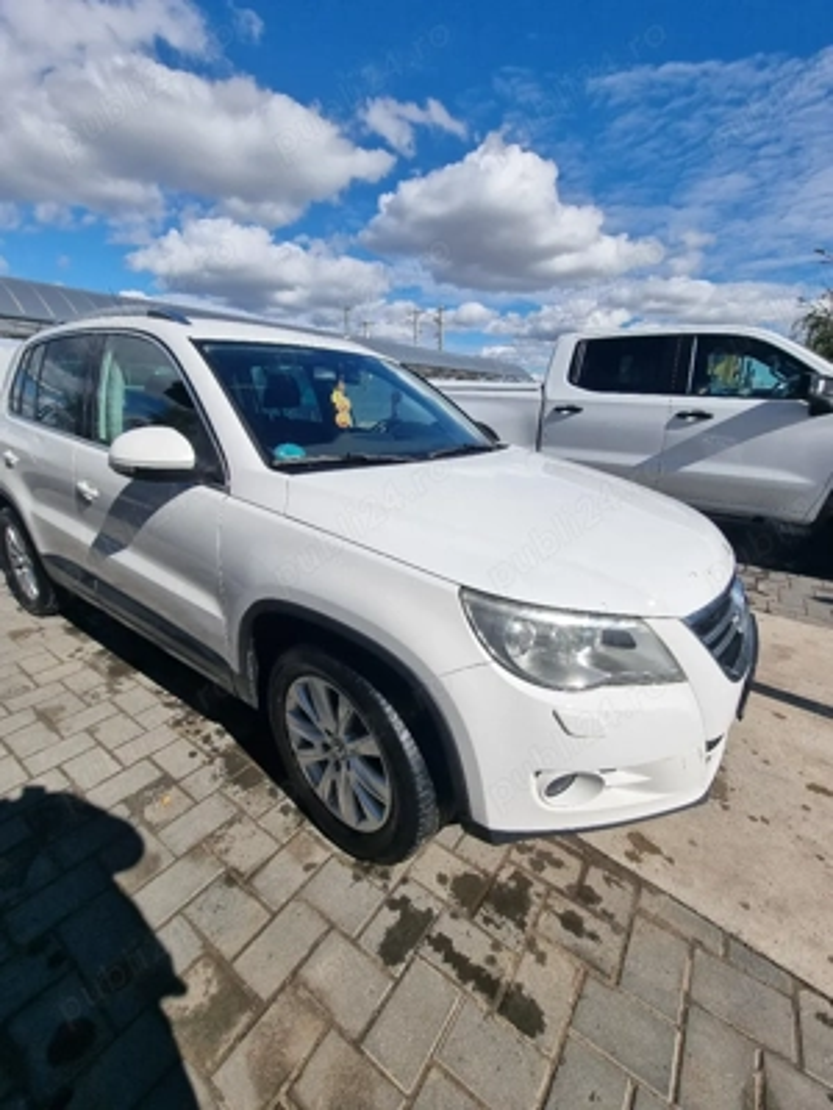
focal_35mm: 13
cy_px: 555
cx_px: 416
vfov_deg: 106.2
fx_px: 417
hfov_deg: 89.9
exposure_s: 1/5000
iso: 50
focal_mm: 2.2
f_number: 2.2
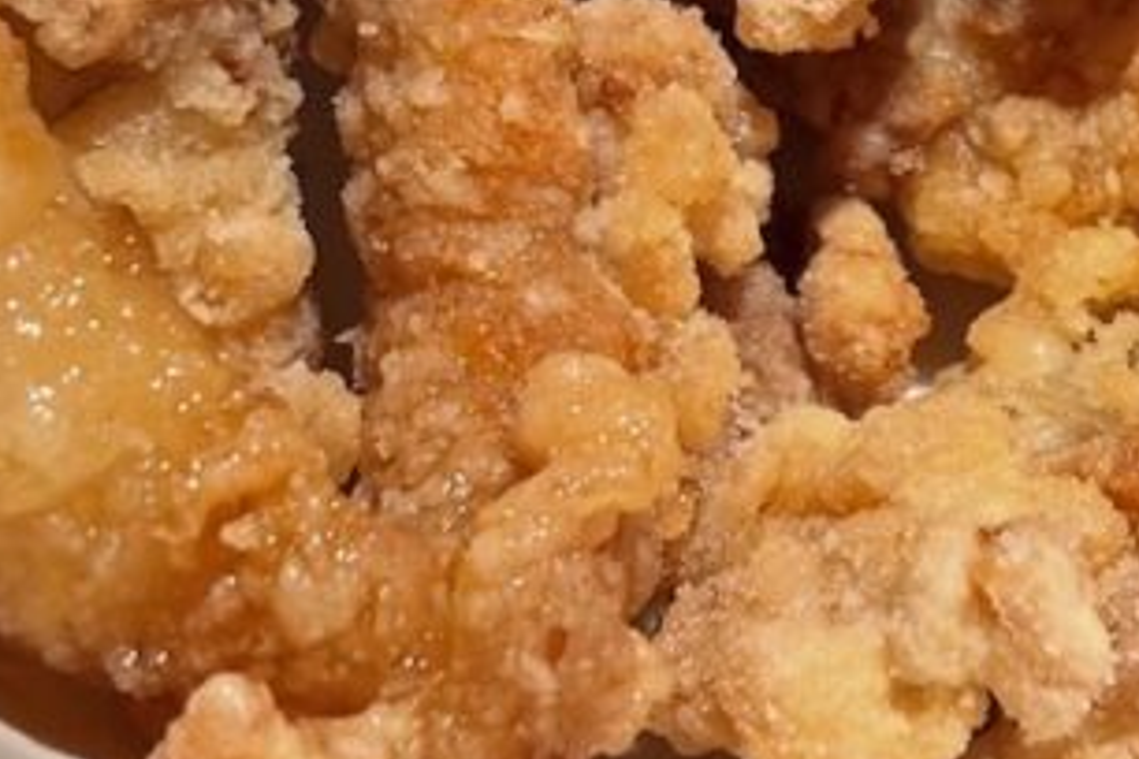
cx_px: 979
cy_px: -242
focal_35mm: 181
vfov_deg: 7.5
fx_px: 5726
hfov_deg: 11.3
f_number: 1.6
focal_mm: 5.96
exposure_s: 1/50
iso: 100
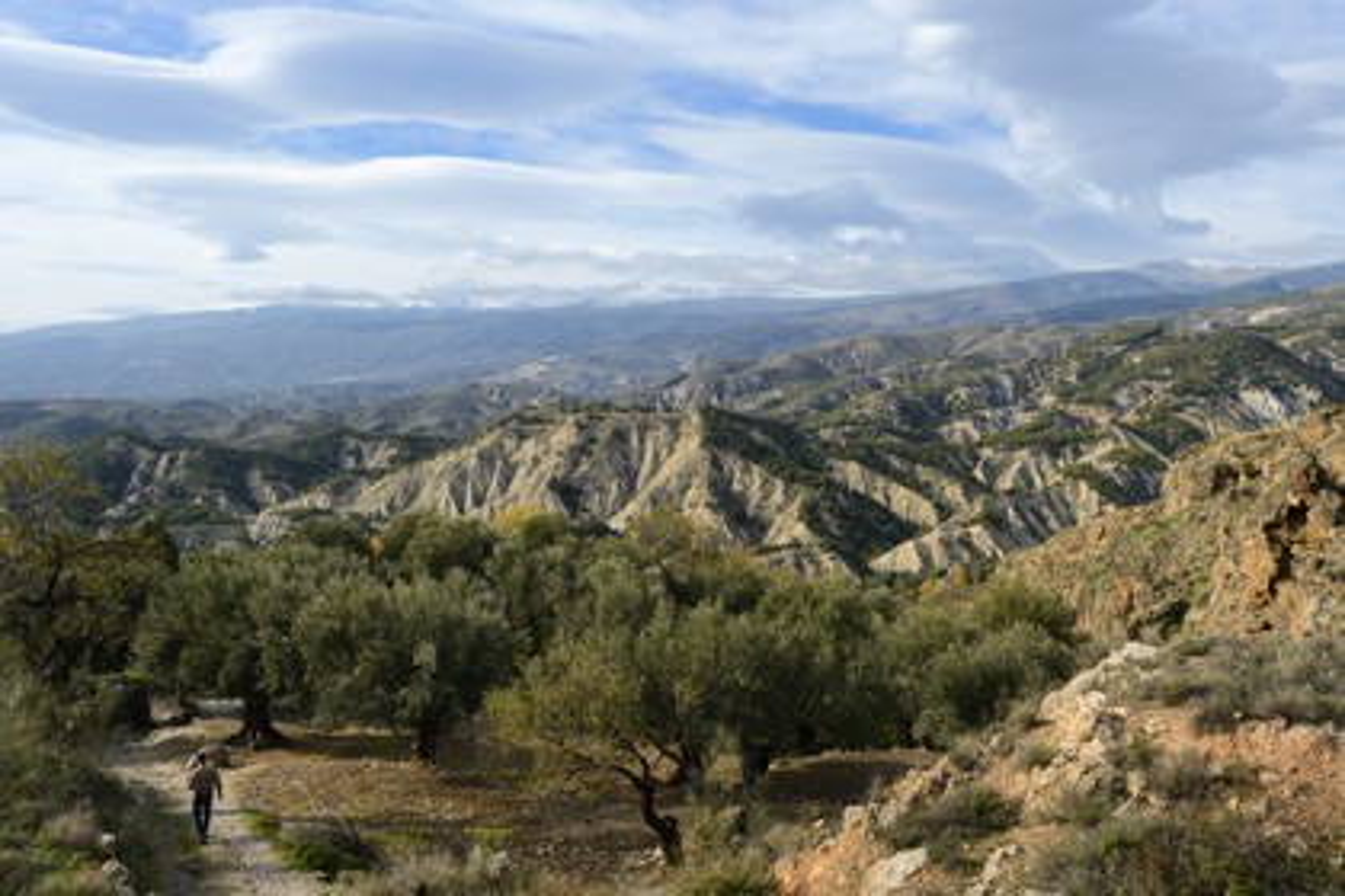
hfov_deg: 58.7
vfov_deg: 41.1
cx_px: 672
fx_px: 1195
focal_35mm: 32
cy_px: 448
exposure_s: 1/200
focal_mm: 32
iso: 200
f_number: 13
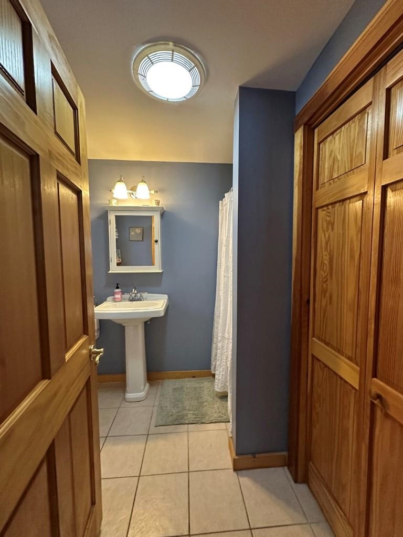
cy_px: 268
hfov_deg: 85.7
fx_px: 217
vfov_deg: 102.1
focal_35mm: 14
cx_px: 202
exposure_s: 1/60
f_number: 2.2
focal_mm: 2.22
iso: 500
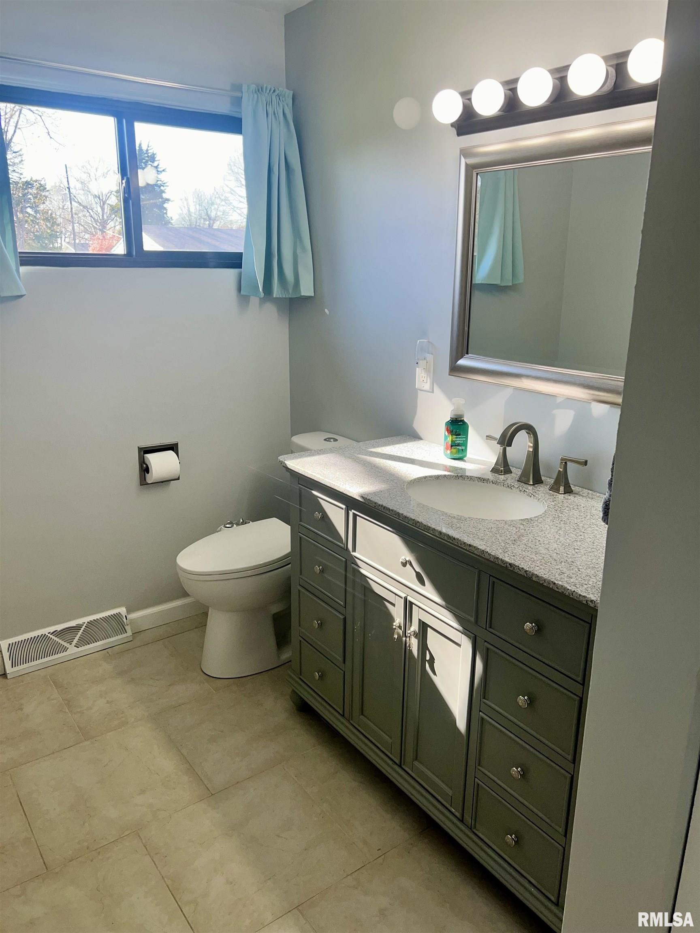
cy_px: 466
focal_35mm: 26
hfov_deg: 53.1
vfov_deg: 67.3
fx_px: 701
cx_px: 350
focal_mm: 5.7
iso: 40
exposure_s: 1/120
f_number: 1.5
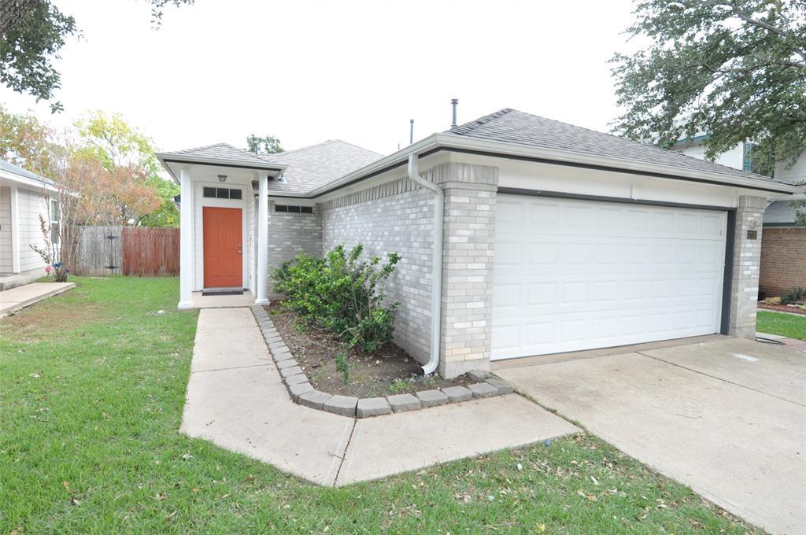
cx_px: 403
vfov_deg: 67.2
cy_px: 268
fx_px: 402
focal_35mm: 18
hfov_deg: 90.1
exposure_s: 1/400
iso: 2000
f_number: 7.1
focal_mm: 12
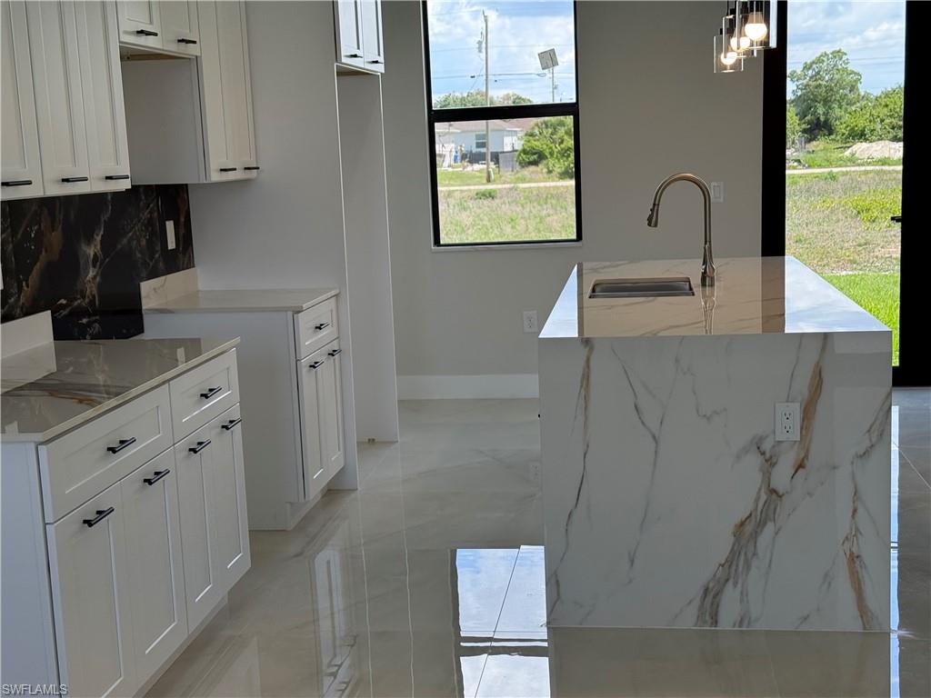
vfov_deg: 30.3
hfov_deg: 39.7
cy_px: 349
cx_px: 466
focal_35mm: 48
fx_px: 1291
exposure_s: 1/646
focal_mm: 6.76
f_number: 1.78
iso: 100
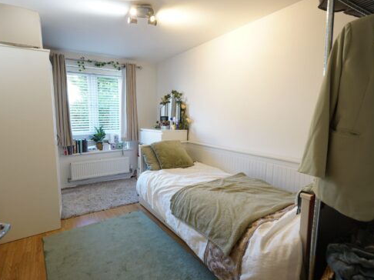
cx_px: 159
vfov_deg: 68.6
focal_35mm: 19
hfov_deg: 84.1
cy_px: 138
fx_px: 205
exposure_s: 1/25
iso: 400
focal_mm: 16
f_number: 4.5
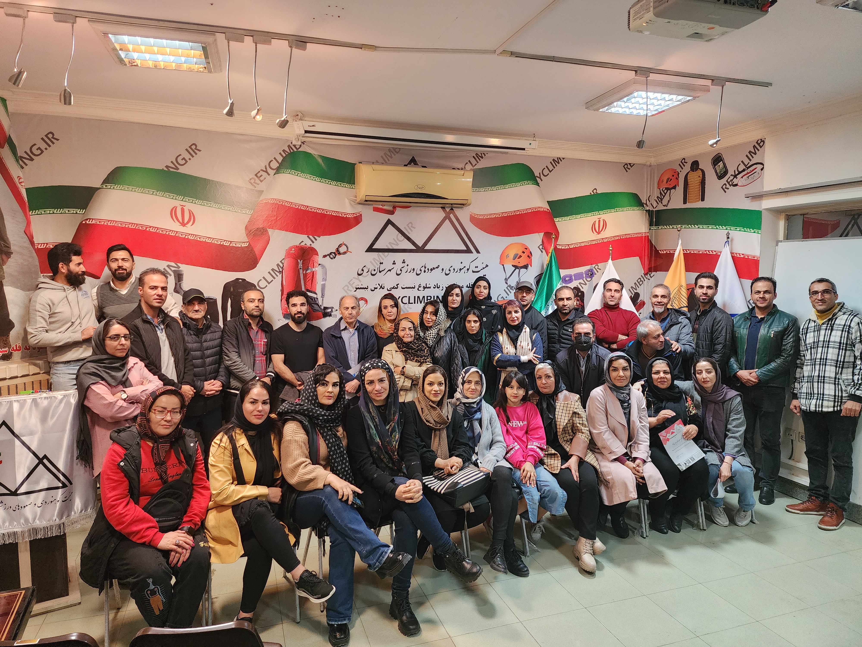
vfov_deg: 58.9
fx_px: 573
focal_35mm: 23
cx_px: 431
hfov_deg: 73.9
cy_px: 324
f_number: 1.8
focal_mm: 6.4
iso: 800
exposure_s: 1/100
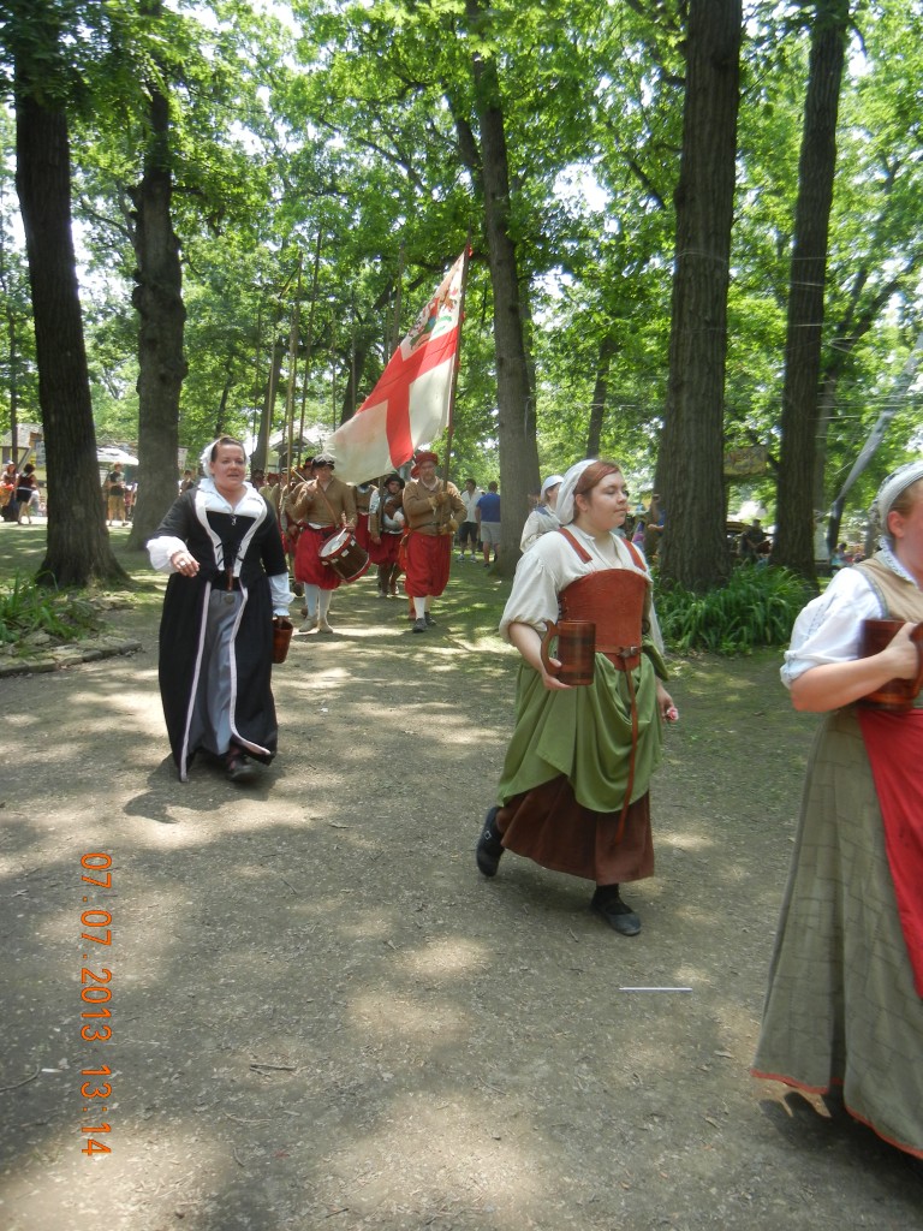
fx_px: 1067
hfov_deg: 46.8
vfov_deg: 60.0
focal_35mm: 30
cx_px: 462
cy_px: 616
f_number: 3.5
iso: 160
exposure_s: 1/234
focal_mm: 5.4
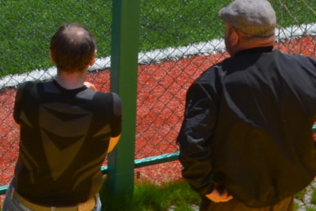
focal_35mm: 239
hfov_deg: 8.6
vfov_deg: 5.5
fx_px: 2098
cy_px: -381
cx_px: -18
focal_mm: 28
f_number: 7.1
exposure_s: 1/200
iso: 100
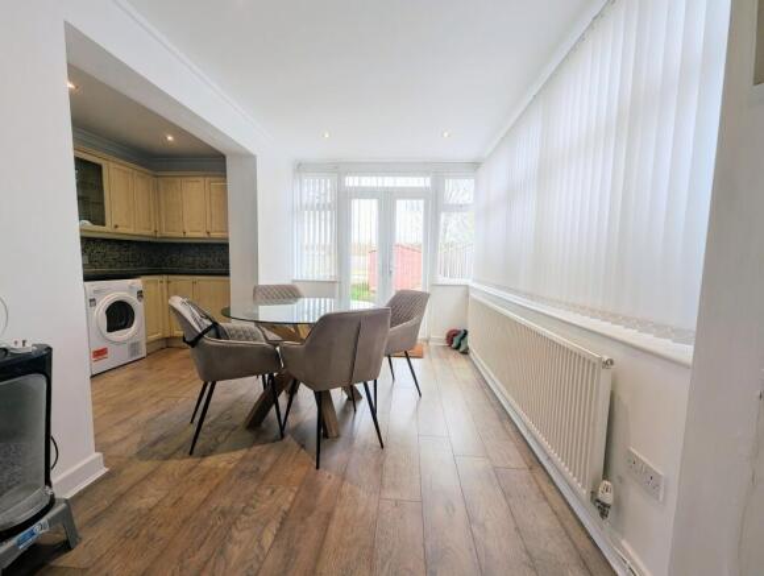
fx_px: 287
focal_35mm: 13
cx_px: 382
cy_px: 288
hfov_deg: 106.1
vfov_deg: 90.1
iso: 47
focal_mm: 1.95
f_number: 2.2
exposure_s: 1/193
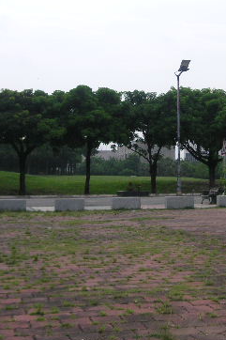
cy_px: 118
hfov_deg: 19.9
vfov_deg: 29.5
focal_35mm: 68
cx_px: 165
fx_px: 641
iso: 50
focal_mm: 6.1
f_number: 6.7
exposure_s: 1/180
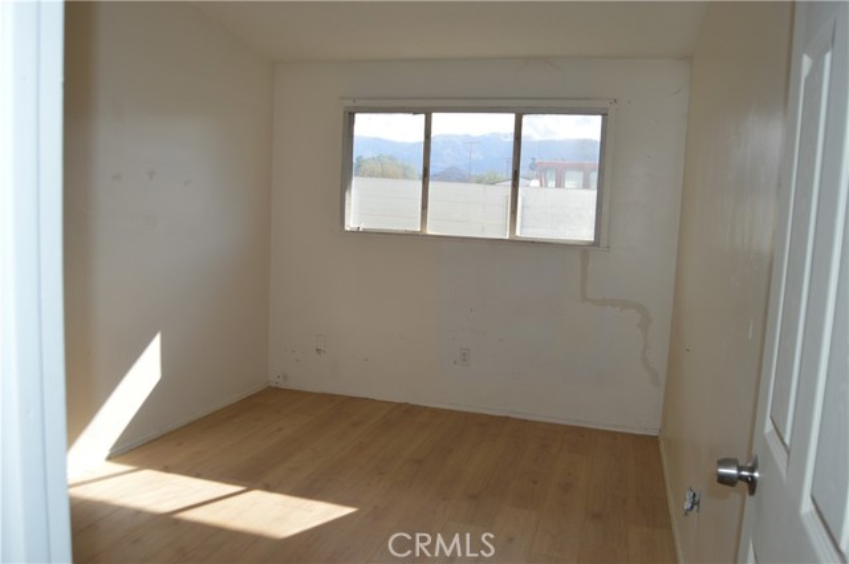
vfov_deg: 47.8
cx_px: 424
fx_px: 636
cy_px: 282
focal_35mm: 27
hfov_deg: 67.4
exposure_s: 1/200
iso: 100
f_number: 5.6
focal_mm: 18
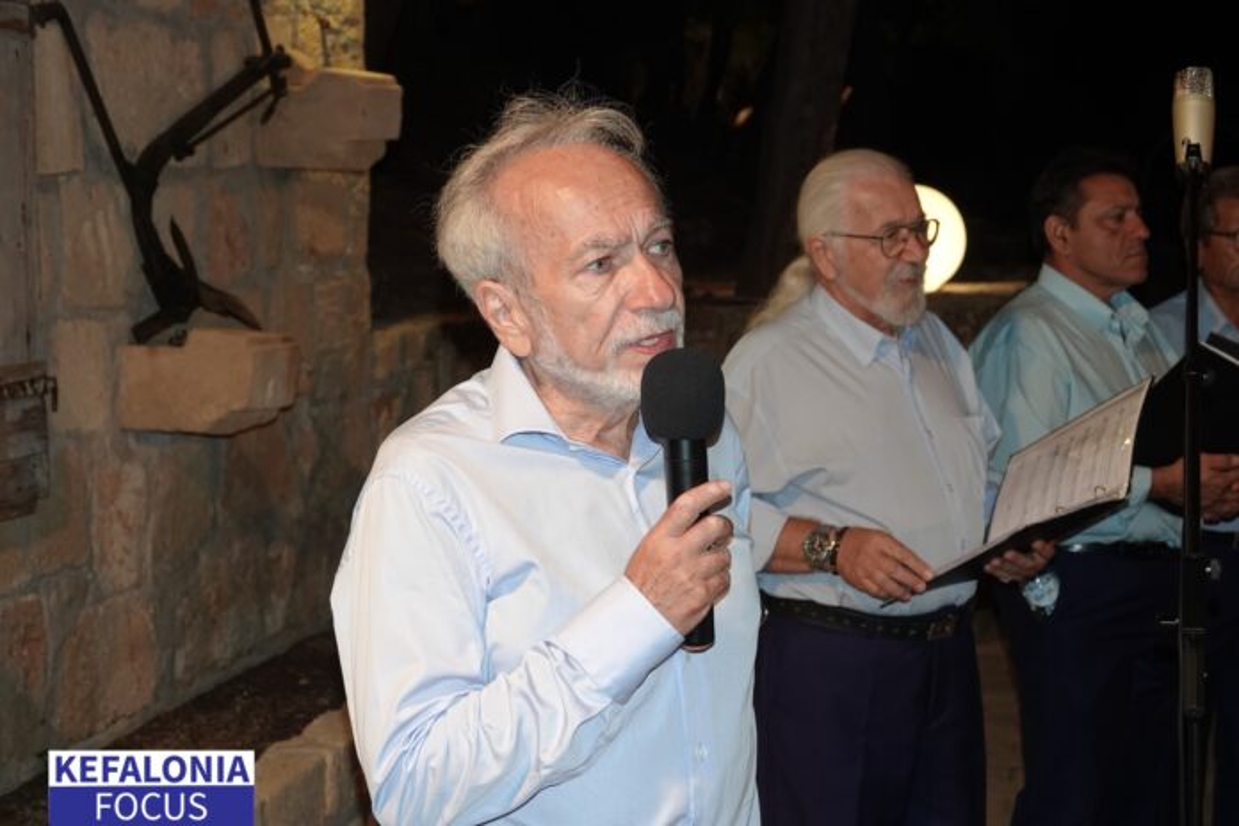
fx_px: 2168
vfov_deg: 21.6
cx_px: 620
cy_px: 413
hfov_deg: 31.9
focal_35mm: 63
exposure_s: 1/60
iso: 400
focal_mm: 23.09
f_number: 3.5
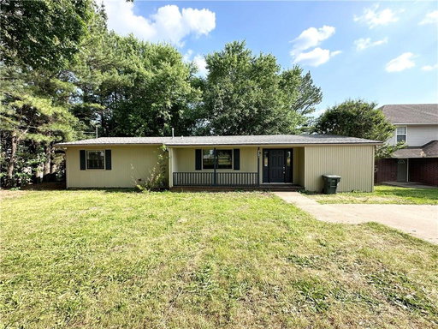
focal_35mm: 14
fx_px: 177
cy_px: 164
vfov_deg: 85.7
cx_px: 219
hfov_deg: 102.1
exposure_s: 1/587
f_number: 2.2
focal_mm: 2.22
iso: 40
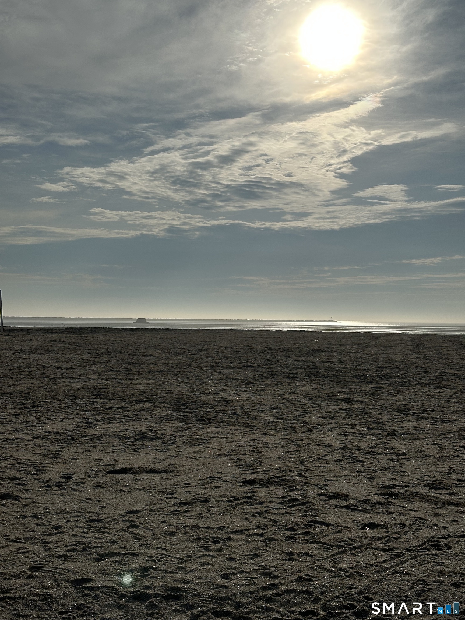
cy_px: 310
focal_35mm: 48
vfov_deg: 39.7
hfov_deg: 30.3
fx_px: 860
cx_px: 232
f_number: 1.78
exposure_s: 1/29412
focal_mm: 6.86
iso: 50
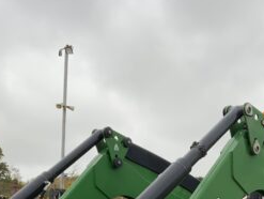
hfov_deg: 25.8
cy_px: 250
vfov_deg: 18.5
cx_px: 174
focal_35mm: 75
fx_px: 573
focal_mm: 3
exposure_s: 1/144
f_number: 1.8
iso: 16
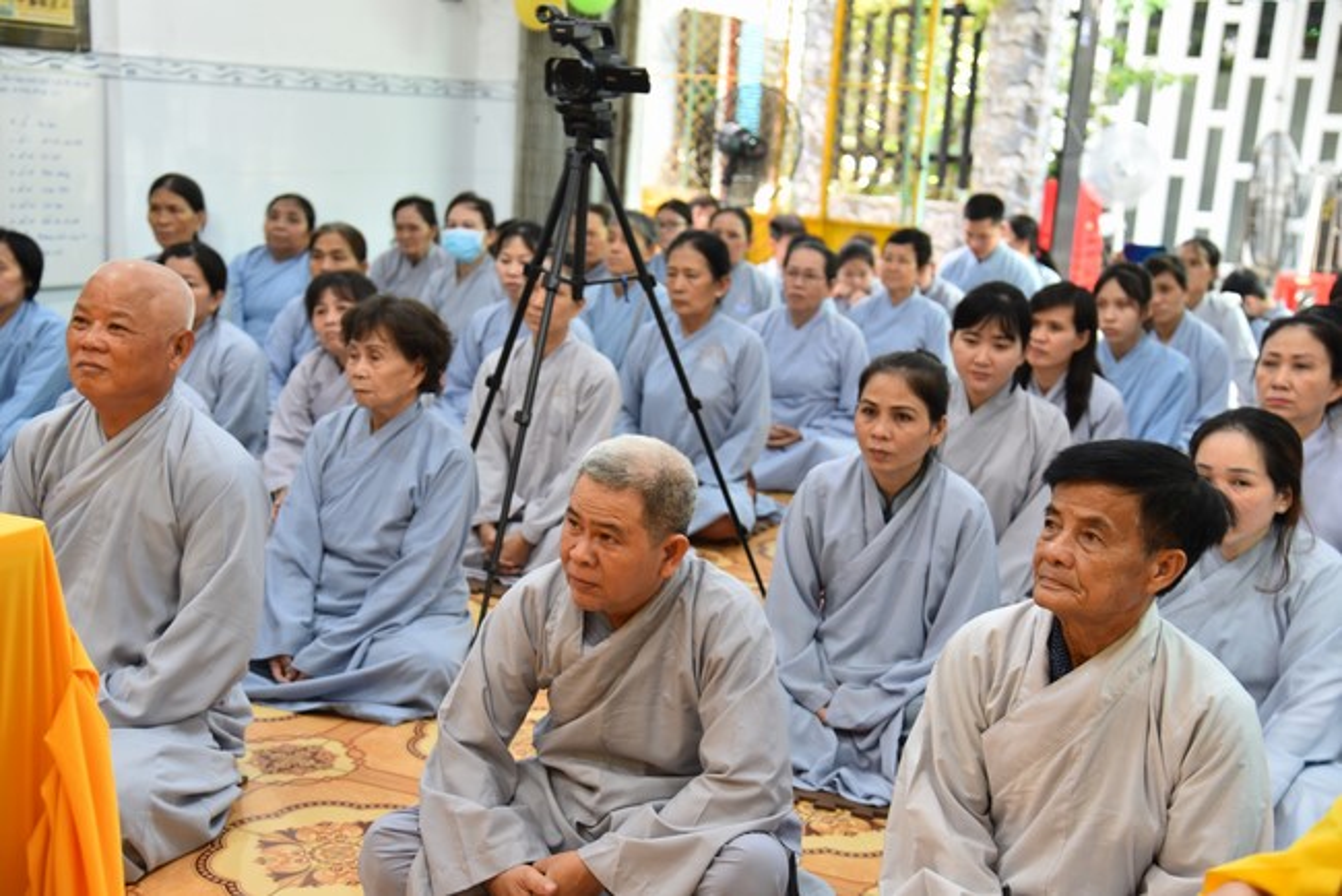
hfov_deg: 39.6
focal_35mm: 50
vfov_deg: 27.0
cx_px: 671
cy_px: 448
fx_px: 1865
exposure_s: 1/60
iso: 500
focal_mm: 50
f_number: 4
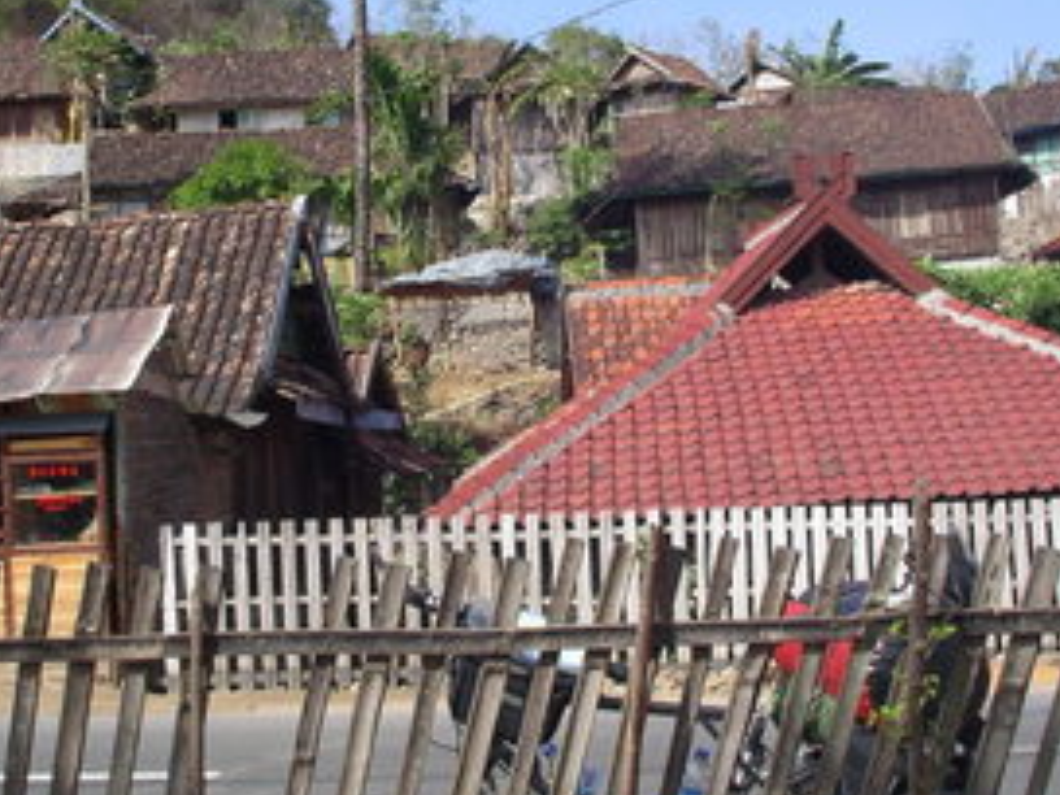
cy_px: 351
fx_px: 1868
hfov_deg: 31.7
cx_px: 526
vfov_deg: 24.0
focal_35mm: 61
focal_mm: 5.7
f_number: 6.9
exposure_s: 1/160
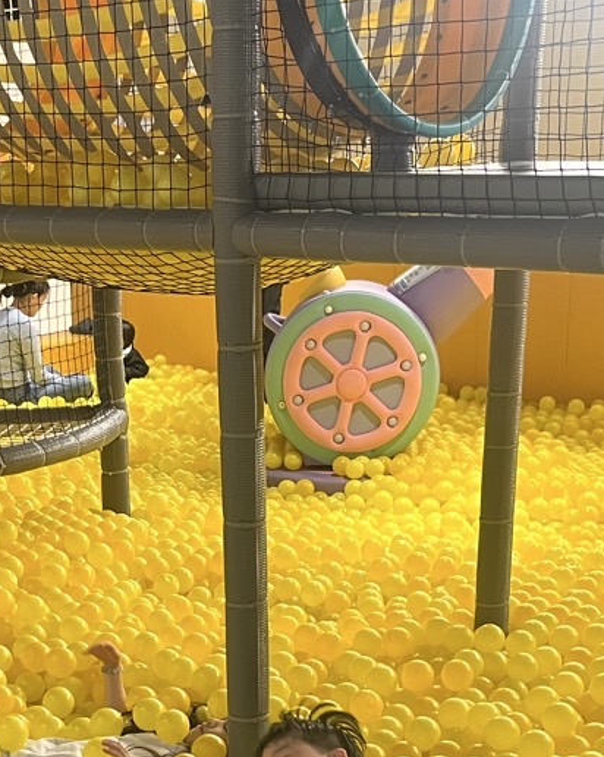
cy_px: 665
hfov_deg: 24.2
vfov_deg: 29.0
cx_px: 252
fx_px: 1409
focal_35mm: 63
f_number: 1.6
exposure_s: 1/60
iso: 160
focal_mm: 5.1
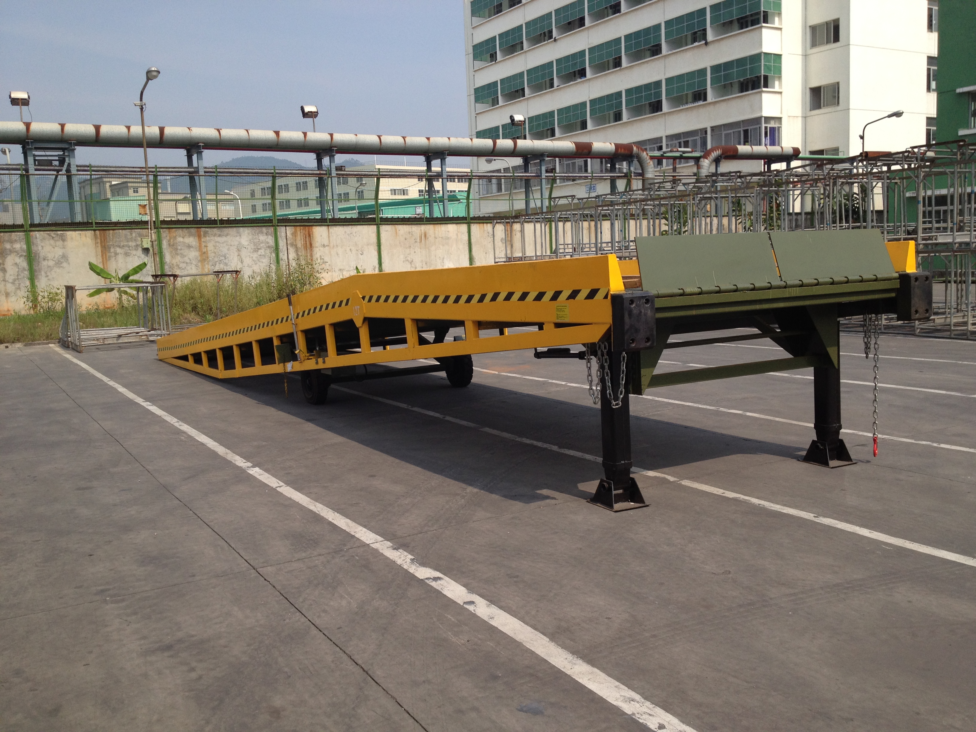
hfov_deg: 52.6
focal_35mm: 35
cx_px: 488
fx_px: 987
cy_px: 366
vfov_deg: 40.7
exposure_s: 1/1623
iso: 64
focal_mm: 4.28
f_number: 2.4
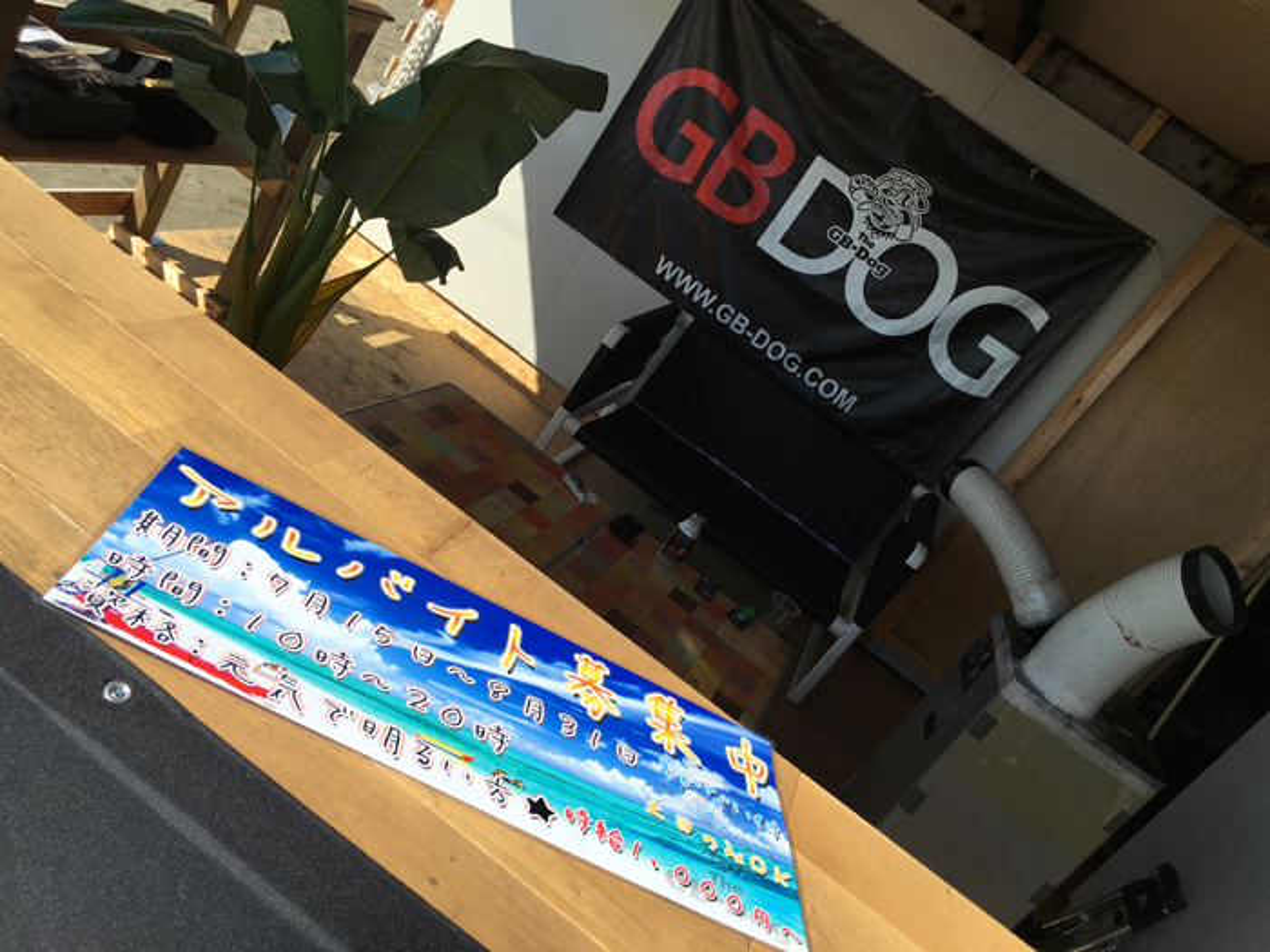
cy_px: 476
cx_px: 635
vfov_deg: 48.2
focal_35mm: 29
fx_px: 1064
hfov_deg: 61.7
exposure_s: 1/1508
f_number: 2.2
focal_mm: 4.15
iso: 25
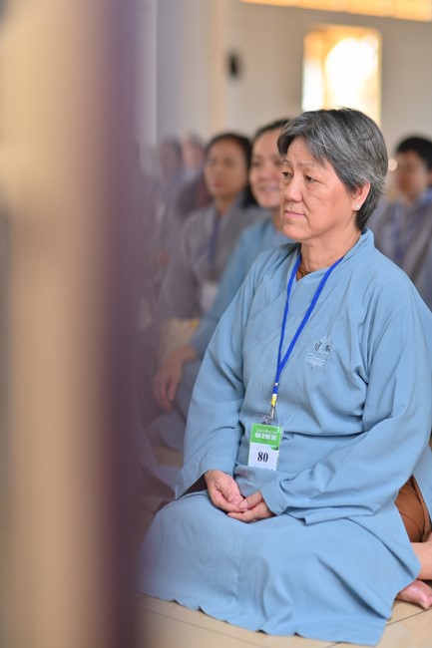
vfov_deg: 23.9
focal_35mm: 85
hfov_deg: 16.1
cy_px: 324
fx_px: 1531
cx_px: 216
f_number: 2.2
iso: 400
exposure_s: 1/200
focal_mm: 85
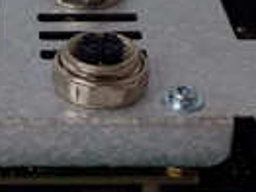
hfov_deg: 15.6
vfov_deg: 11.9
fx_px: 916
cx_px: 0
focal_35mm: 124
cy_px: 57
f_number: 2
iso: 303
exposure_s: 1/33
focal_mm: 3.79
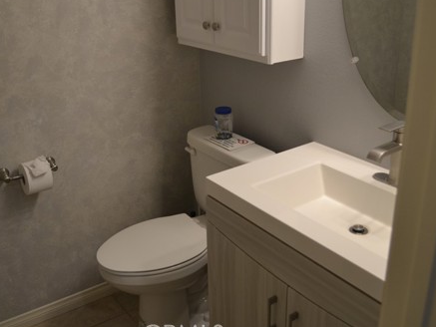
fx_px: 479
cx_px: 184
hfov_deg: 48.8
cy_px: 135
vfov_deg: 37.6
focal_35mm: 38
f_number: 3.5
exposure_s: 1/60
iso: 400
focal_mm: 18
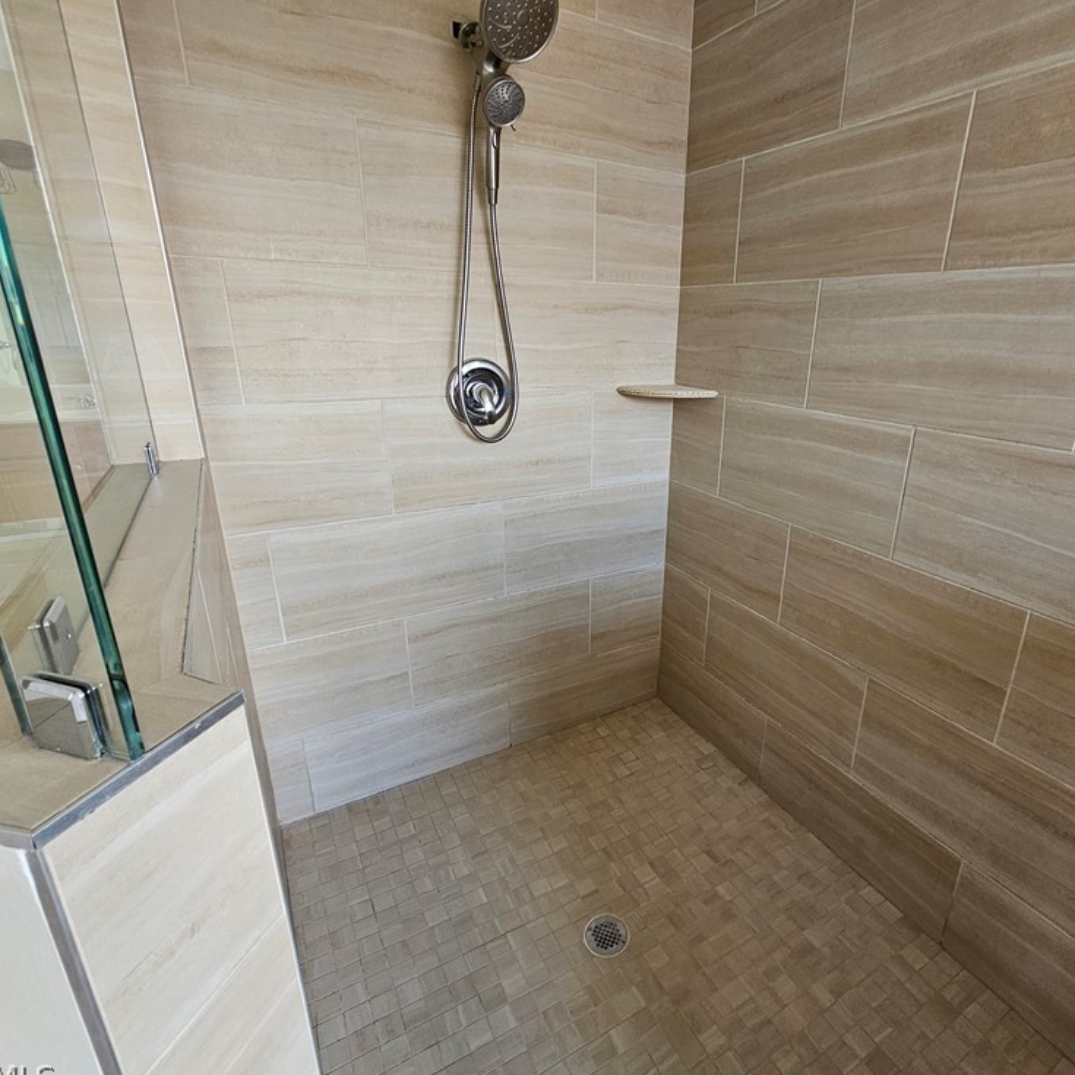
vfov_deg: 87.4
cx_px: 620
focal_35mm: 16
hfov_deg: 86.8
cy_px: 540
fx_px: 562
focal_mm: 2.2
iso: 200
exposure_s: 1/60
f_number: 2.2
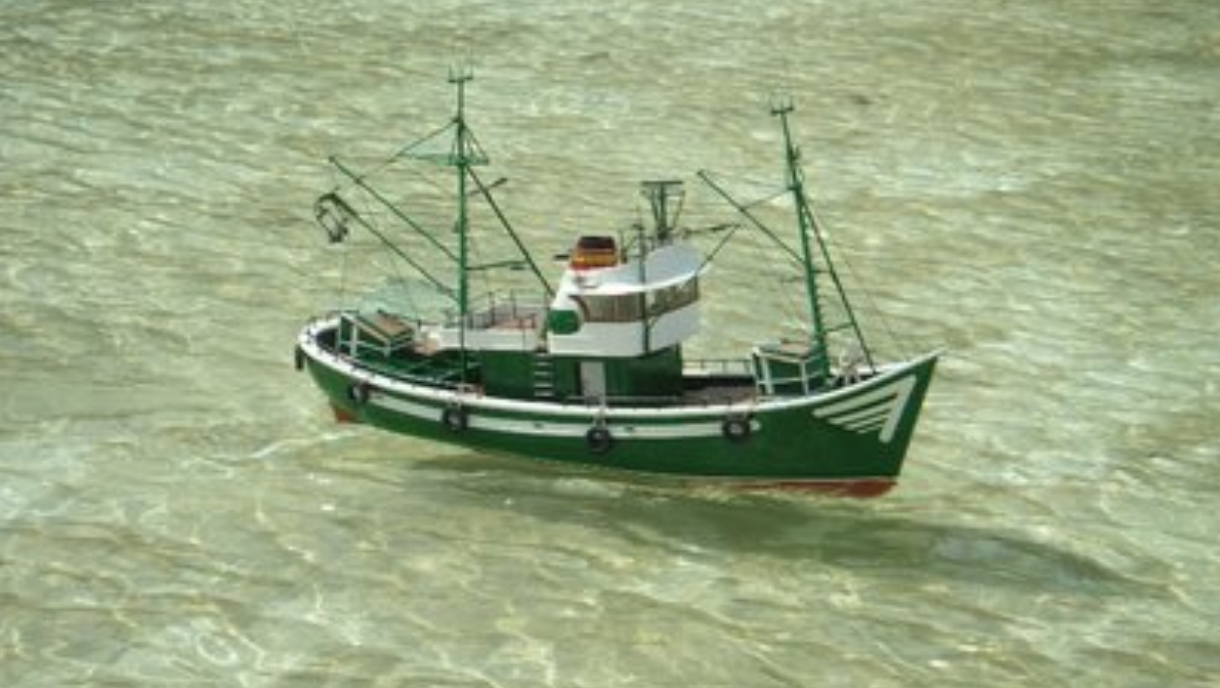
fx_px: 4047
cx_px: 608
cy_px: 332
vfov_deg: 9.7
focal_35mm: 125
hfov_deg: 17.1
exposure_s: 1/750
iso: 50
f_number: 4
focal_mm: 18.9
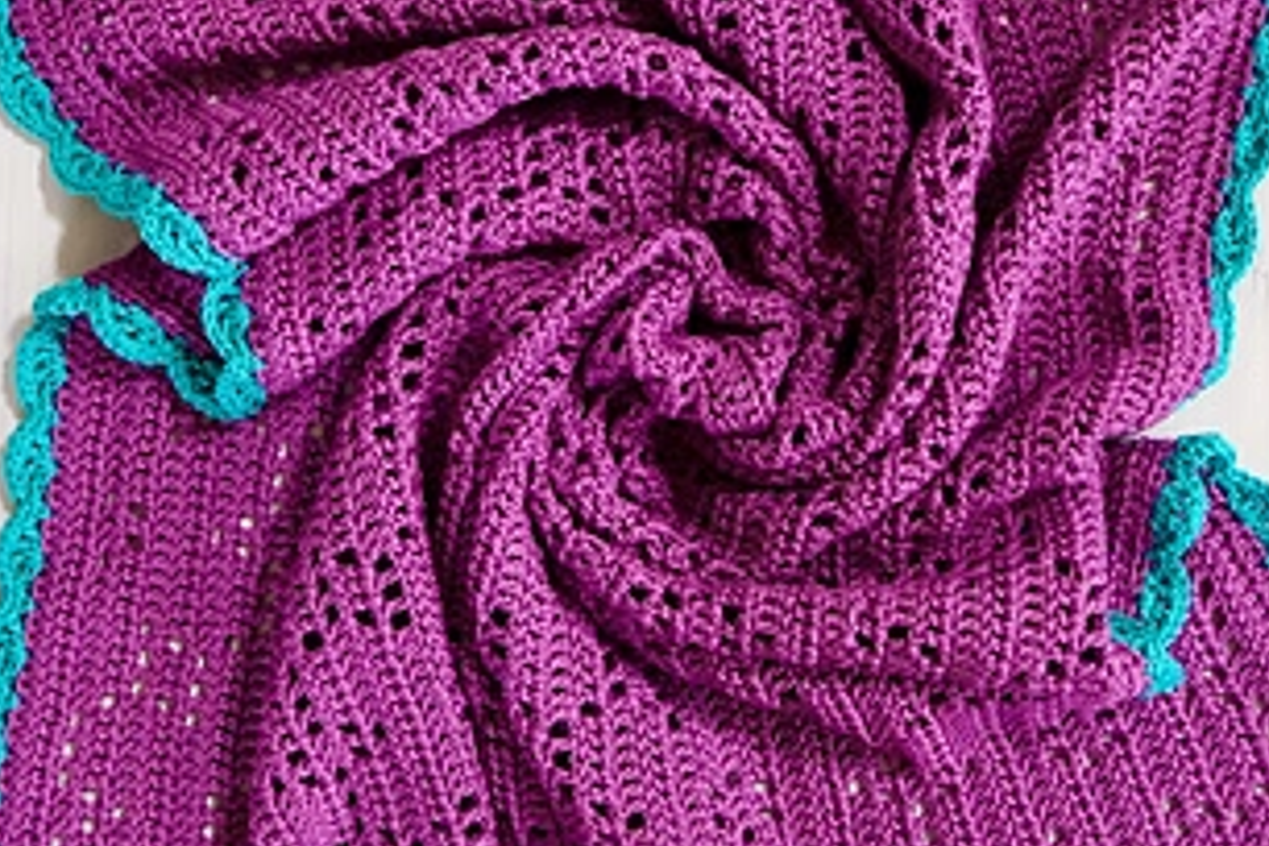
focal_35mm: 67
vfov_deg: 20.3
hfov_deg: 30.1
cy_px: 309
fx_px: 2362
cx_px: 597
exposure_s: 1/100
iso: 1250
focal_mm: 21.2
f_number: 4
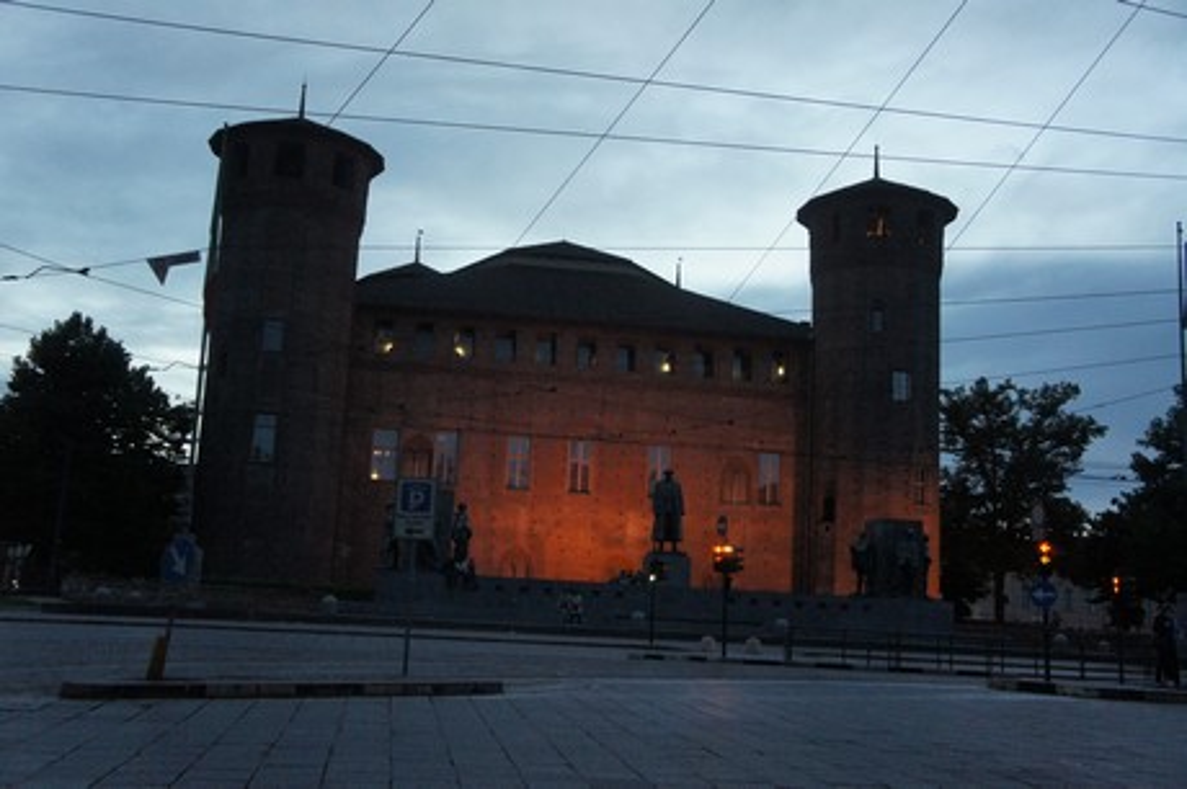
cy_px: 394
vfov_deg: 35.4
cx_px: 594
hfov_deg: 51.3
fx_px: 1236
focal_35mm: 38
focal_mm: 25
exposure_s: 1/125
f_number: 4
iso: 1600
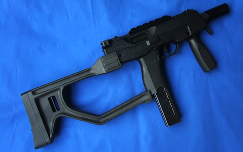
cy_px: 80
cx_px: 122
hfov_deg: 49.3
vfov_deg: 32.0
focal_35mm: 40
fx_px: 265
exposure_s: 1/40
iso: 800
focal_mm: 26
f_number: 4
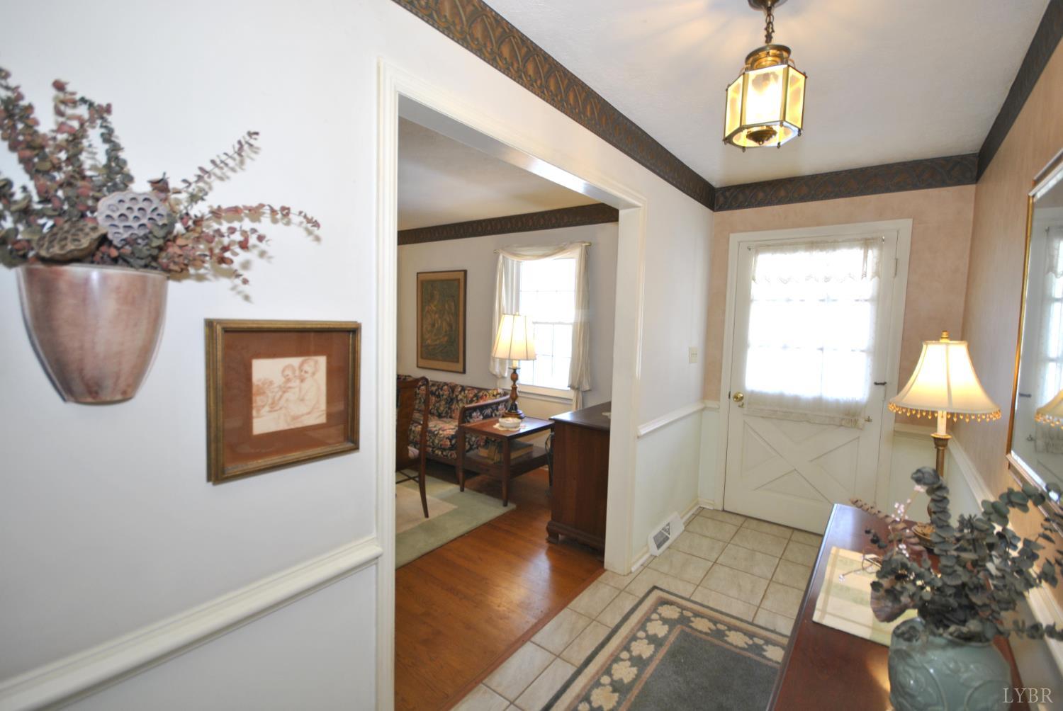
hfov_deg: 100.3
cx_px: 532
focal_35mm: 15
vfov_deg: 77.5
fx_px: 443
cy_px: 356
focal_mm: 10
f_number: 4
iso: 200
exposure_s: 1/40
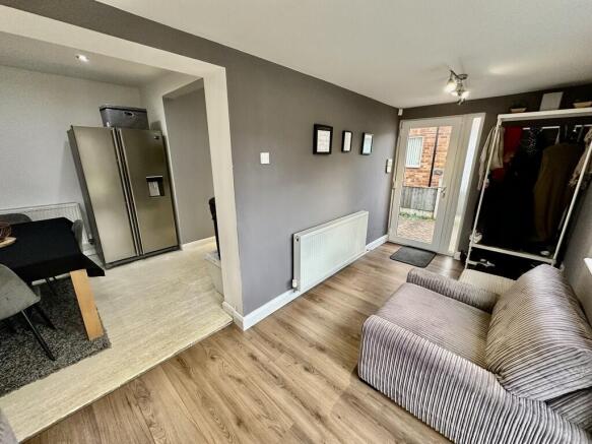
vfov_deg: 85.7
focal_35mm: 14
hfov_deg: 102.1
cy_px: 222
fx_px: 239
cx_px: 296
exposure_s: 1/99
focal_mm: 2.22
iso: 250
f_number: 2.2
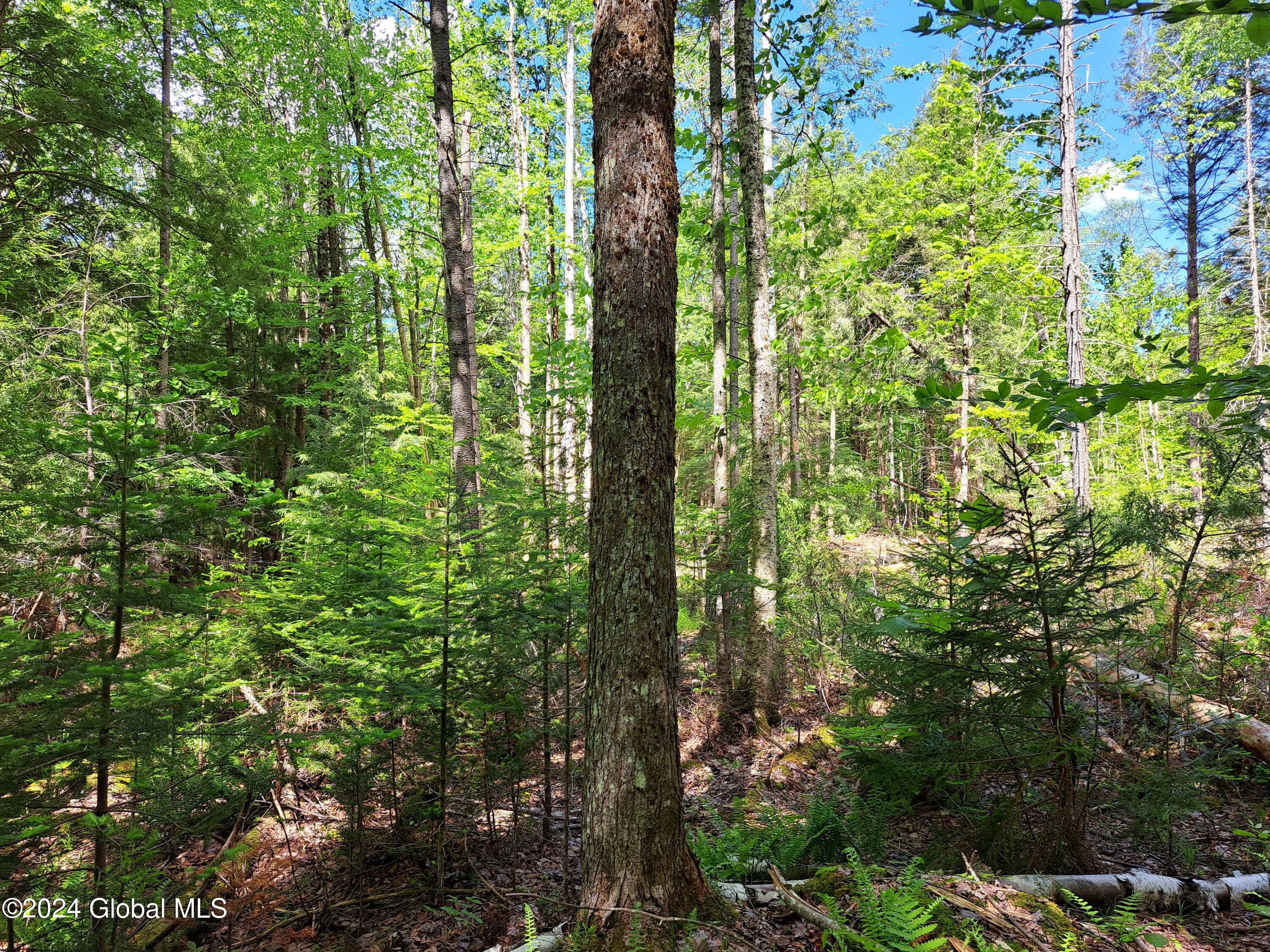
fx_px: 881
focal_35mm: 24
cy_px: 476
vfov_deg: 56.8
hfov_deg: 71.6
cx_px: 635
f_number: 1.8
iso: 50
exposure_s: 1/362
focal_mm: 5.23
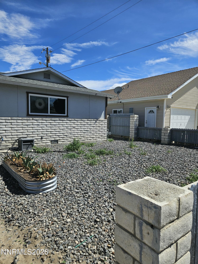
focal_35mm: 23
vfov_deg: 73.9
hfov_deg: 58.9
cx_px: 99
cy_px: 132
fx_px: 175
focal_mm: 5.4
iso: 25
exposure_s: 1/2404
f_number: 1.8
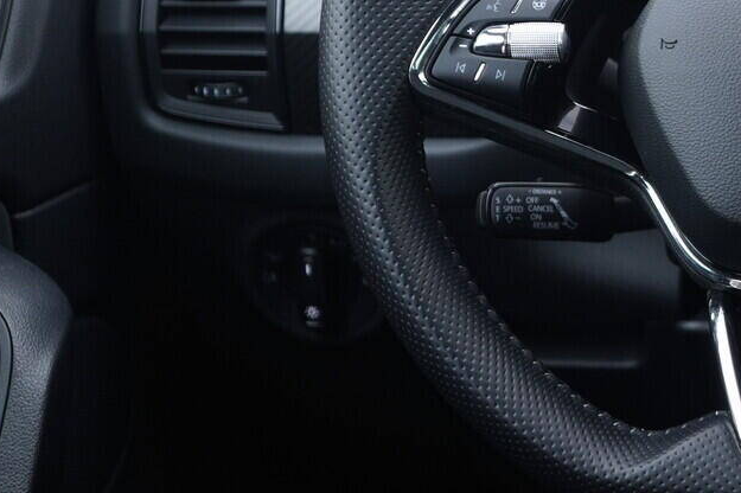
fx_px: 1707
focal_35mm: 83
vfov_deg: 16.2
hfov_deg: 22.9
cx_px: 837
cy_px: 57
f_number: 2.8
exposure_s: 1/40
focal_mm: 24
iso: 250
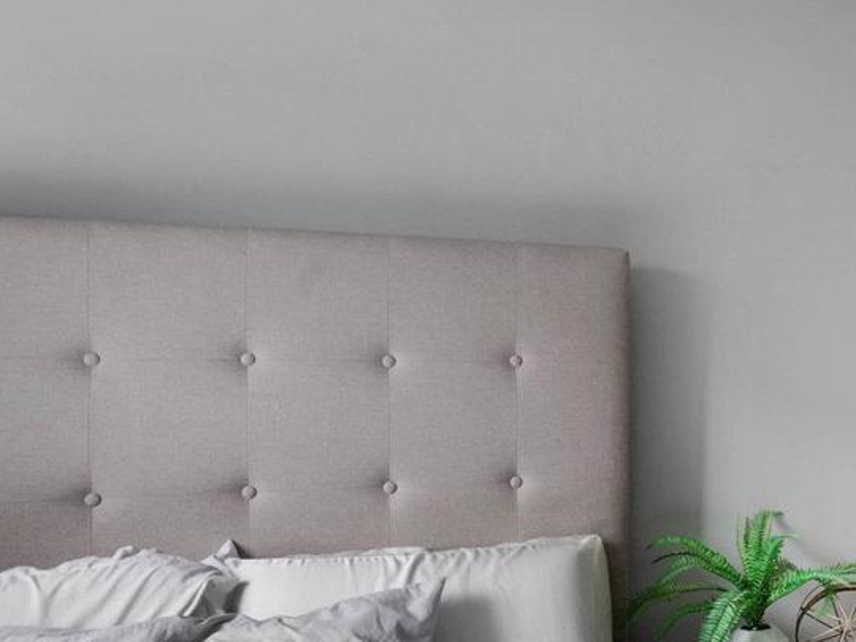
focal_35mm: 41
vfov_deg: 35.1
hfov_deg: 39.3
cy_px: 363
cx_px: 892
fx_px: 1014
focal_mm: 16
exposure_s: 1/50
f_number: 8
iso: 1250
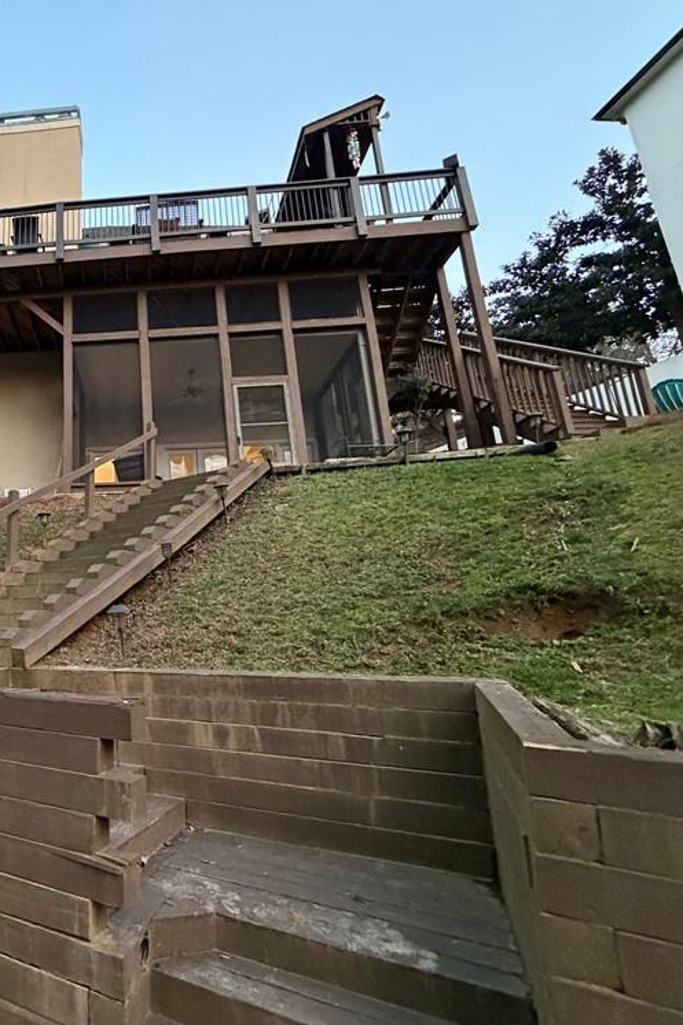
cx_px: 69
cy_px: 508
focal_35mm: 20
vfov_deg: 84.0
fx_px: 569
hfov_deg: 54.1
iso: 800
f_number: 2.2
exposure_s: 1/60
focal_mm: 2.22
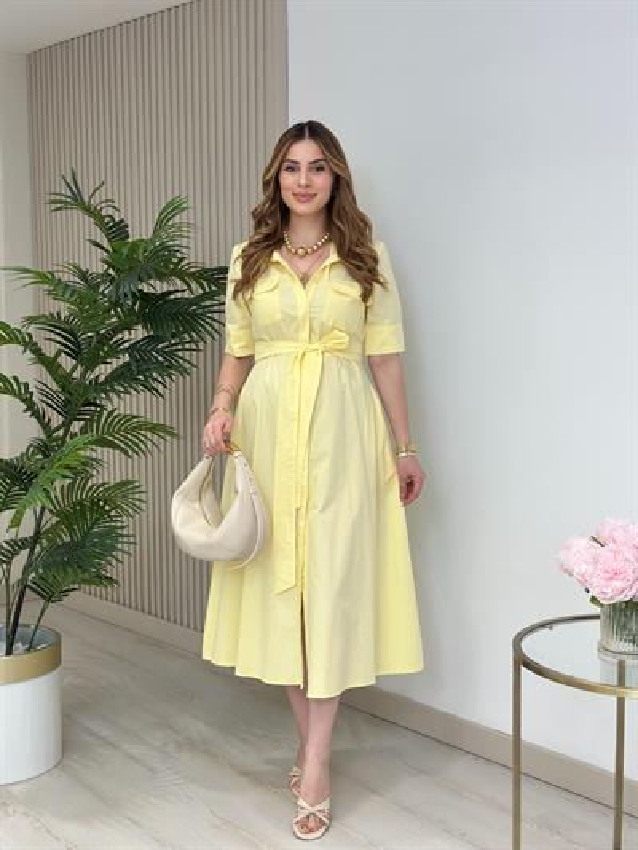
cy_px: 425
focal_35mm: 48
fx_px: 1179
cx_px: 319
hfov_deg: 30.3
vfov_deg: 39.6
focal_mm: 6.86
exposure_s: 1/305
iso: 80
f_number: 1.78
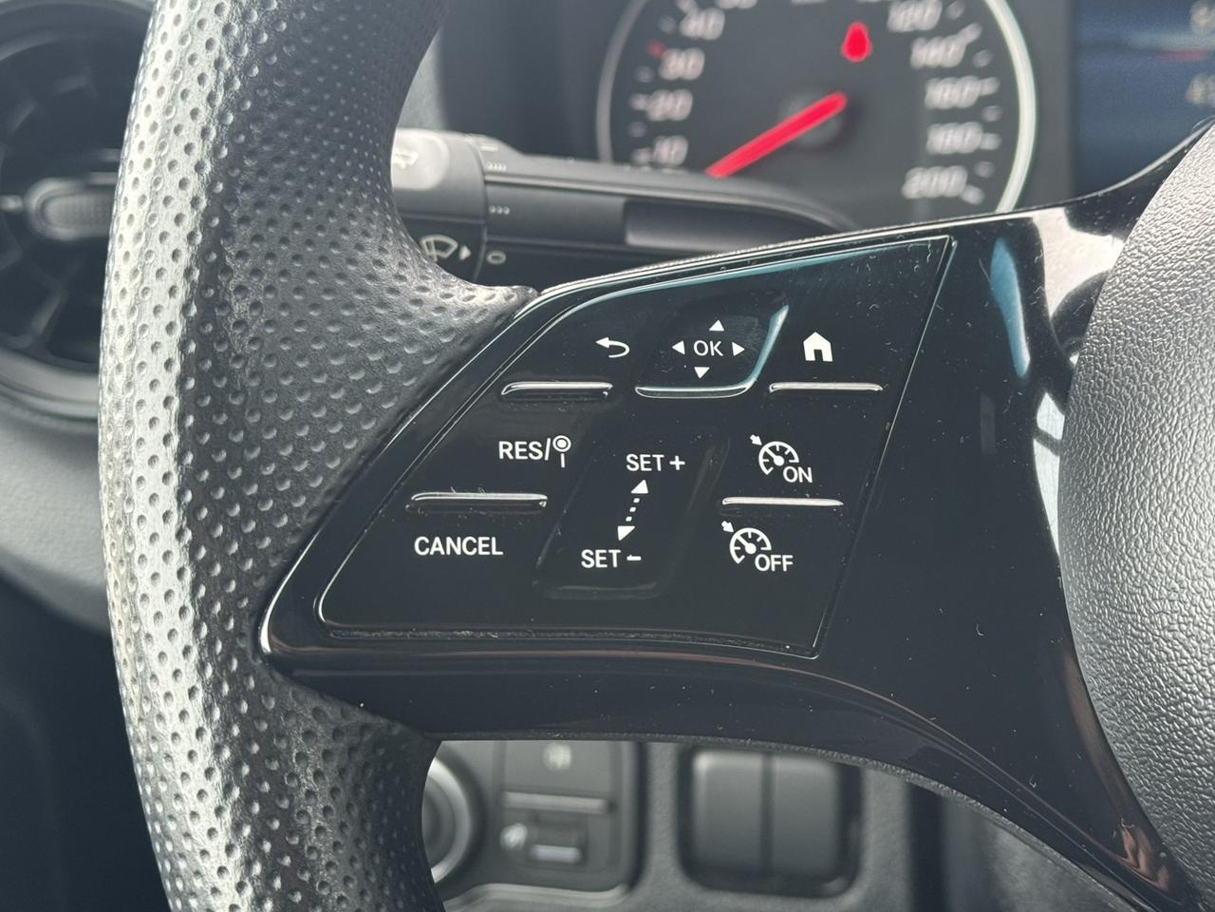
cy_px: 456
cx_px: 608
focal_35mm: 48
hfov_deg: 39.7
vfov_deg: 30.3
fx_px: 1685
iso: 100
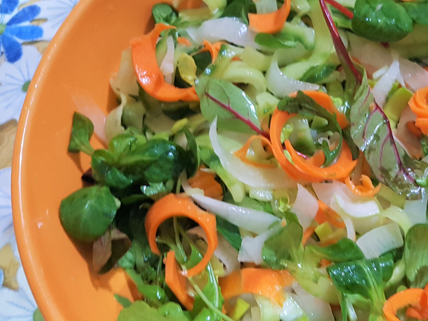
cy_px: 170
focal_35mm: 45
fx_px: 556
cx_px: 353
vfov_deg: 32.2
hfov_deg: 40.1
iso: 200
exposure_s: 1/25
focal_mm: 4.2
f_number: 1.7
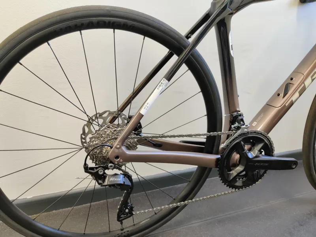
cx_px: 158
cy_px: 118
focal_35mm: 27
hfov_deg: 65.3
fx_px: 246
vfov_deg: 51.4
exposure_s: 1/50
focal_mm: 4.75
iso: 640
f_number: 1.65
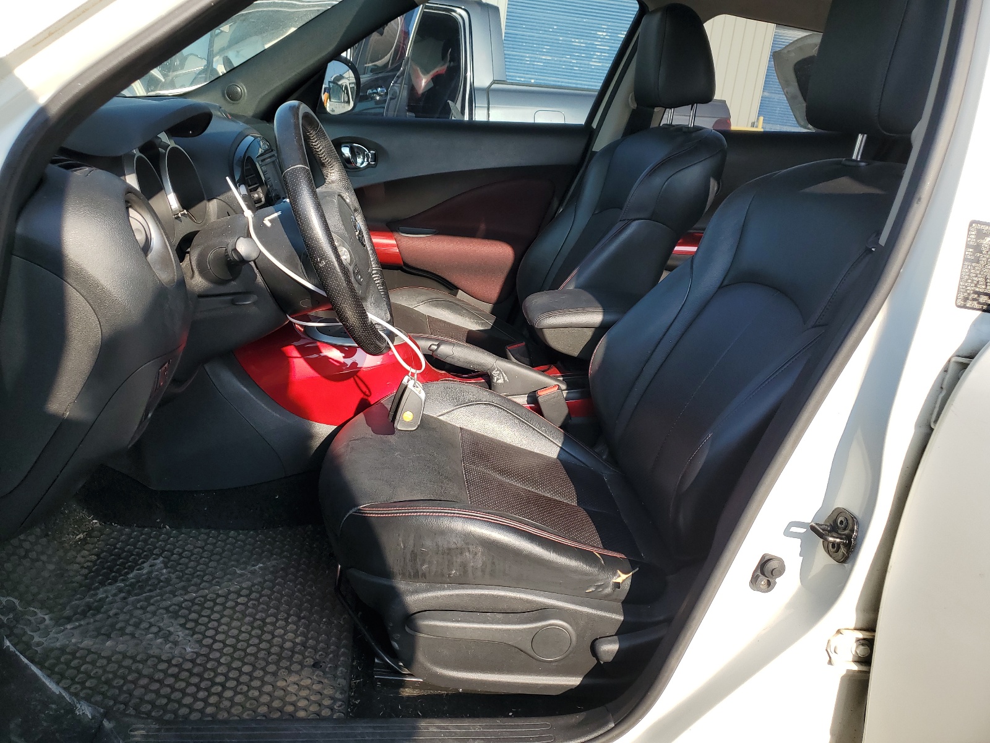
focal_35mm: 26
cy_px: 372
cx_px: 495
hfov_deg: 67.3
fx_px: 744
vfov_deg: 53.1
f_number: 1.5
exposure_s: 1/1250
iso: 50
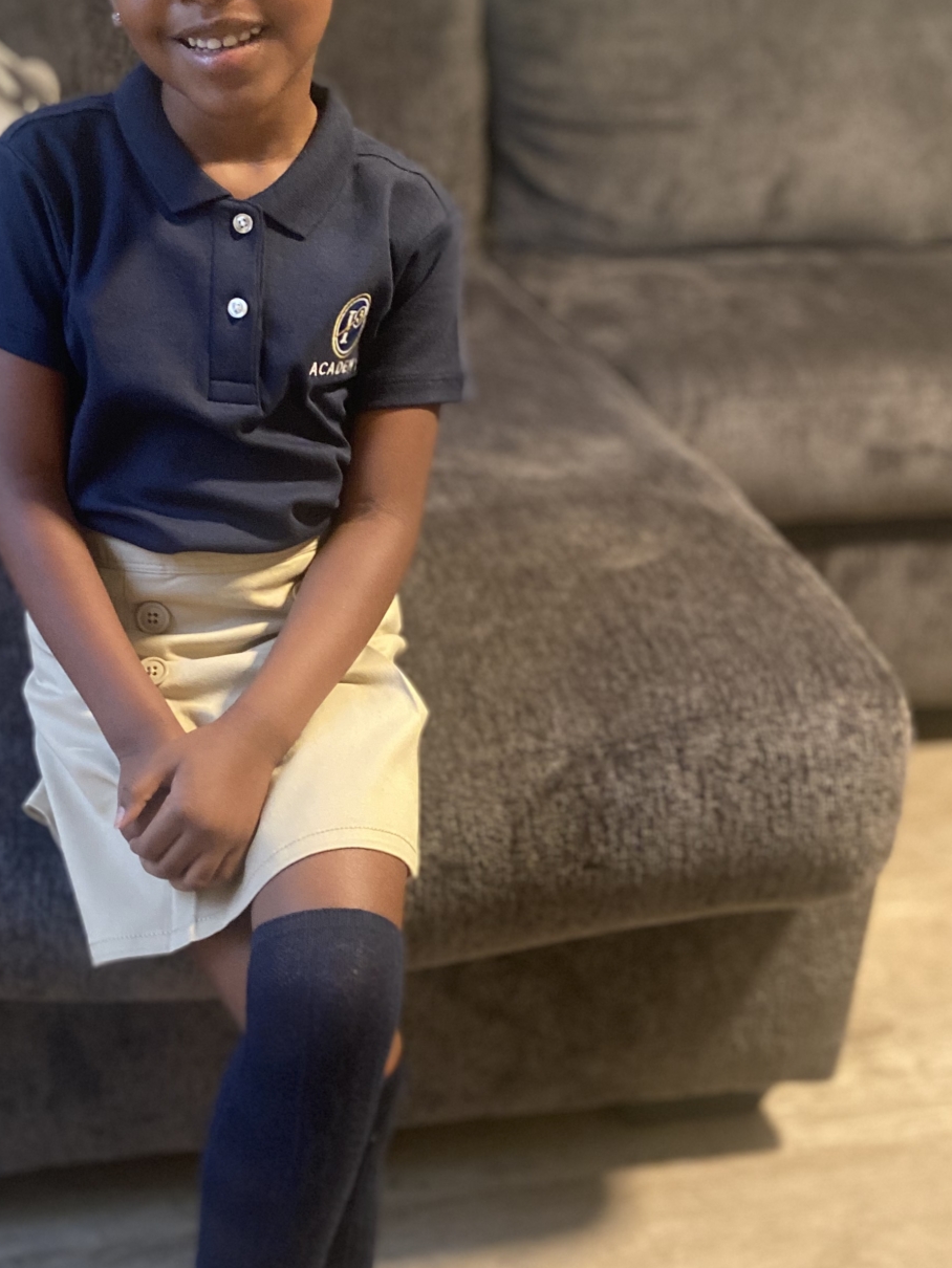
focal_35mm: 44
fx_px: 1613
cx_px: 307
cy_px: 628
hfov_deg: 32.6
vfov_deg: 42.9
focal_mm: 4.25
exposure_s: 1/30
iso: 800
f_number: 1.8
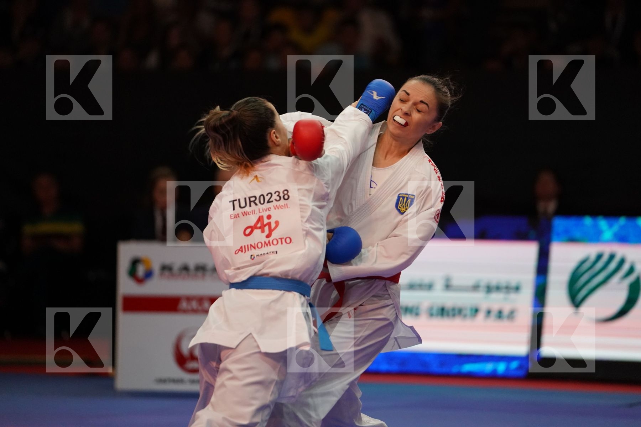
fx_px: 3329
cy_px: 214
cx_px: 320
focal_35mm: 187
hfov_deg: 11.0
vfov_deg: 7.3
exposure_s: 1/1000
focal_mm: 187
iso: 4000
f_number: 2.8
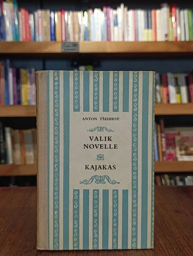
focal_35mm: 41
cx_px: 96
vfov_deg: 45.7
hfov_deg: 35.2
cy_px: 128
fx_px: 304
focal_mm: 6.11
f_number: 1.65
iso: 231
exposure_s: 1/100
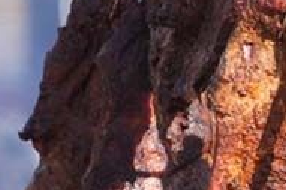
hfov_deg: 1.5
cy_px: 165
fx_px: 10660
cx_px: 365
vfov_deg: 1.0
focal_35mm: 1343
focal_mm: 200
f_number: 4
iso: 320
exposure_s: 1/1250
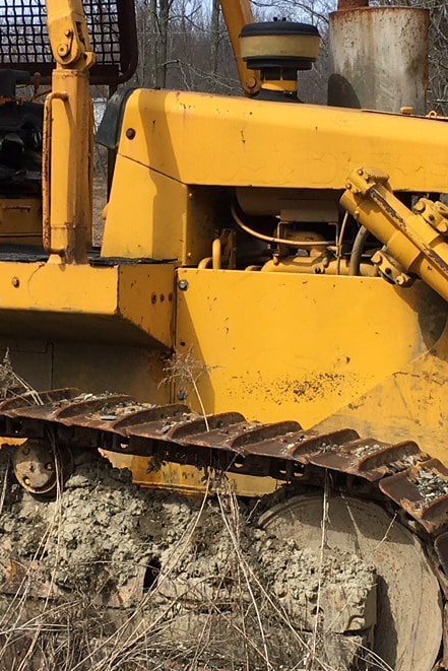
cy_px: 367
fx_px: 1716
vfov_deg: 22.1
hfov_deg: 14.9
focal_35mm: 92
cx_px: 204
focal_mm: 4.15
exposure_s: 1/1202
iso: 25
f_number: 2.2
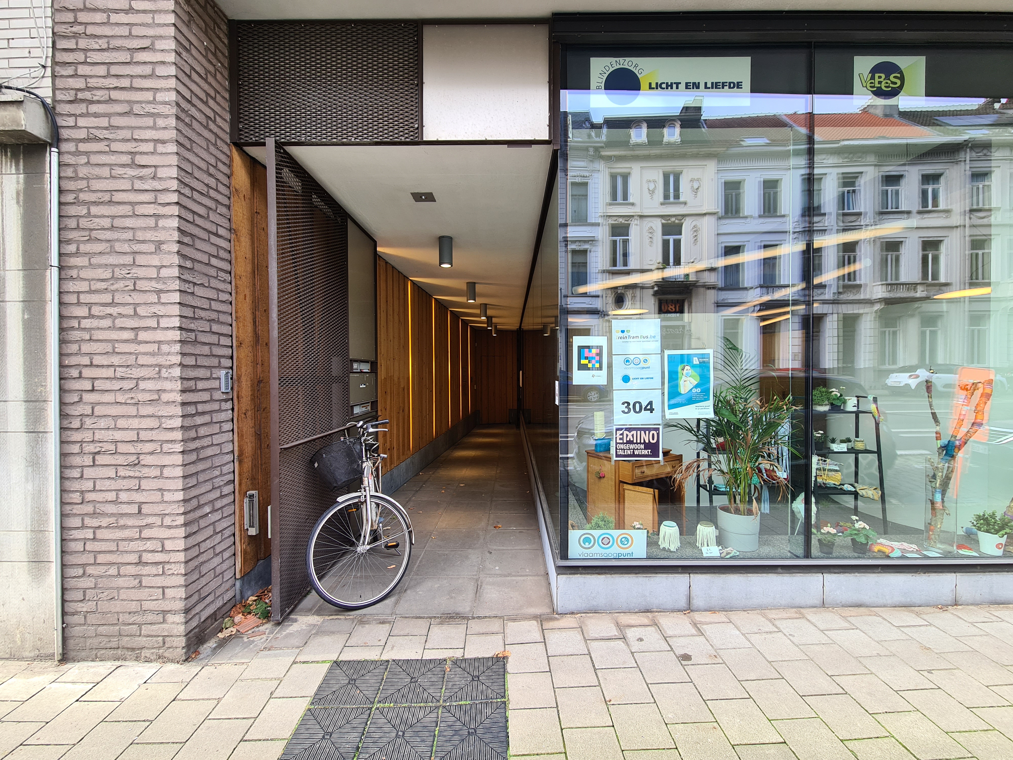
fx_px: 380
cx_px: 506
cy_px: 380
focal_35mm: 13
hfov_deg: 106.2
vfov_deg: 89.9
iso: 64
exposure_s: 1/103
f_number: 2.2
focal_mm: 2.22
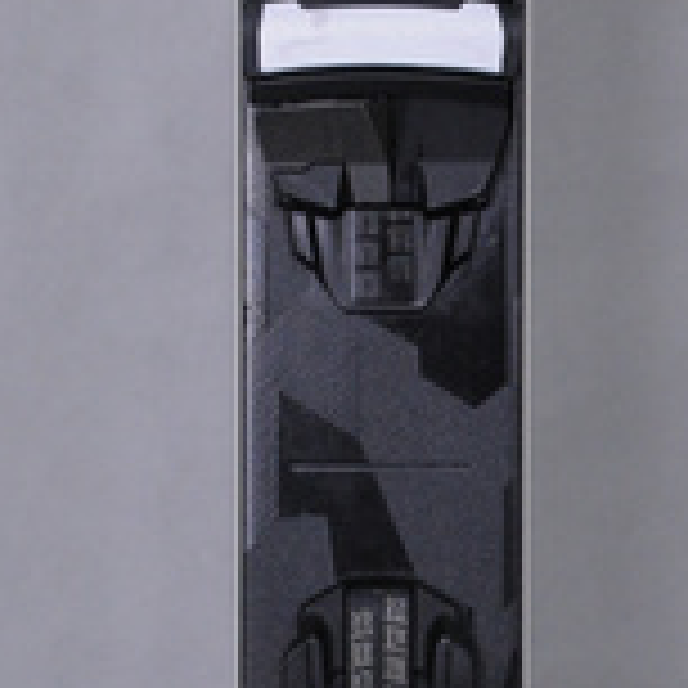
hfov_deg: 7.1
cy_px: 540
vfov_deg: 7.1
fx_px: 5554
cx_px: 627
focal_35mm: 247
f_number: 8
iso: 2000
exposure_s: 1/125
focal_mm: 66
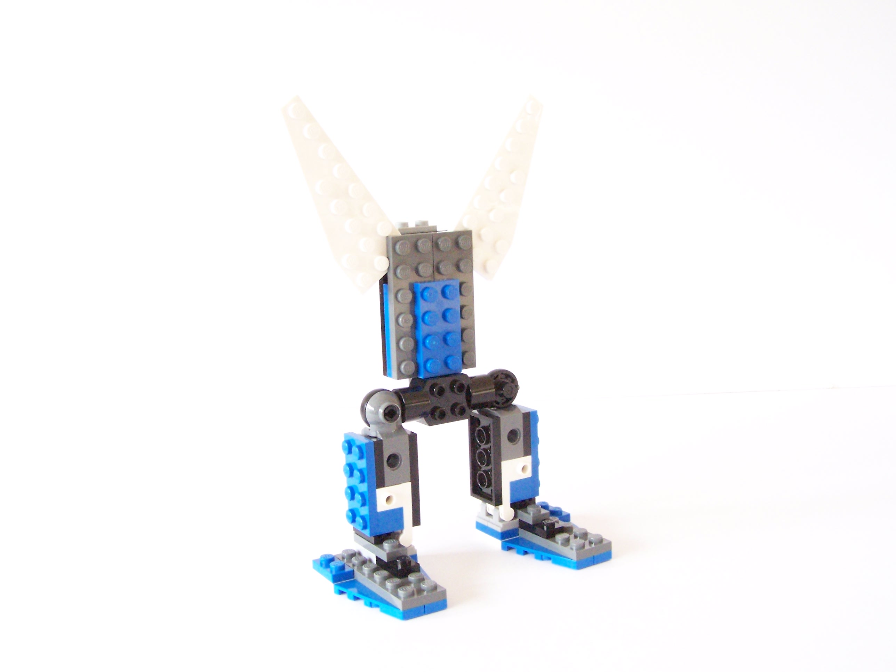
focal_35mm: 38
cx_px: 448
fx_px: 984
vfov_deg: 37.7
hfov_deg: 49.0
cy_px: 336
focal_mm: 6.3
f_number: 4.5
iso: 400
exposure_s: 1/30
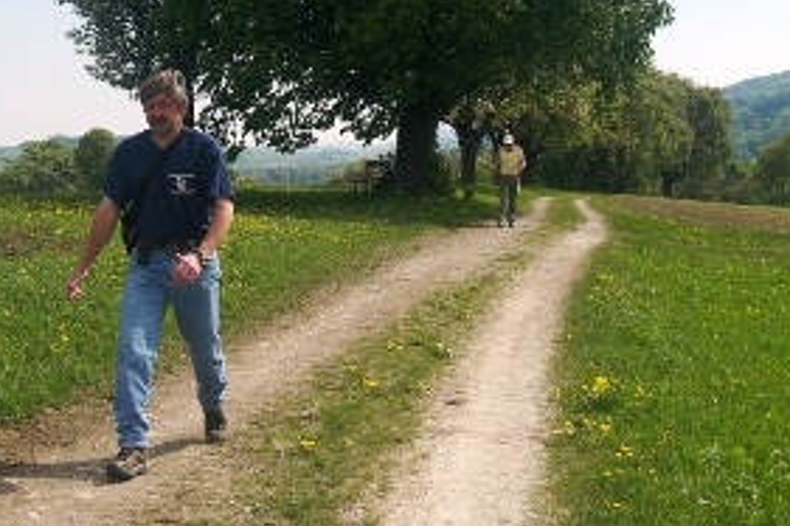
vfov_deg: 21.5
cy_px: 267
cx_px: 320
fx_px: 1382
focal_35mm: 63
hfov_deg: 31.8
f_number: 4.4
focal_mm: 6.3
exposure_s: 1/640
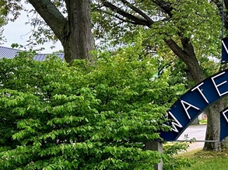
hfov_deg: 20.6
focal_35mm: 84
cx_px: 319
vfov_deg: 17.5
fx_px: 553
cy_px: 118
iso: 80
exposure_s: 1/535
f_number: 1.78
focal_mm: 6.86
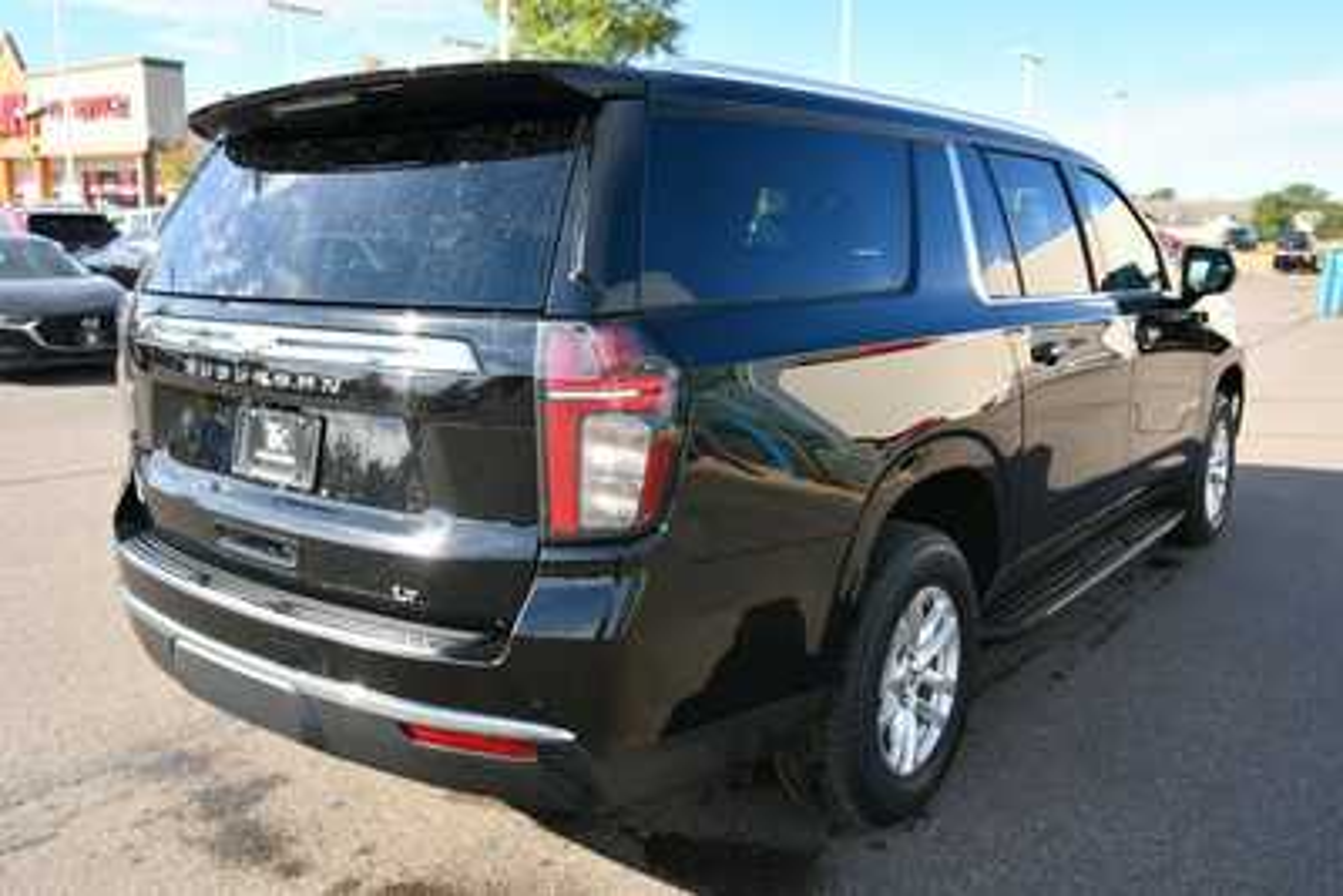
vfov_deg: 43.6
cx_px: 672
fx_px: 1120
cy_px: 448
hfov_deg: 61.9
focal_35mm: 30
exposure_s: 1/250
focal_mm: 20
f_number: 7.1
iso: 200
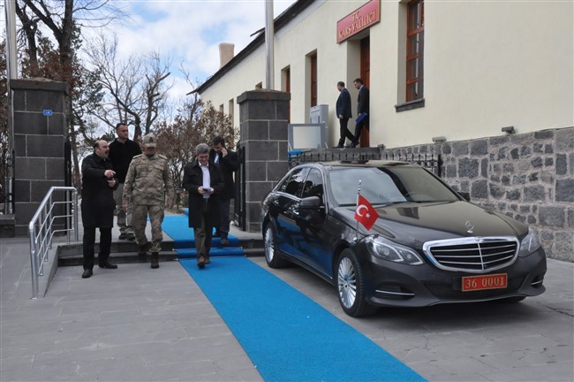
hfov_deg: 49.6
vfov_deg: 34.1
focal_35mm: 39
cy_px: 191
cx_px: 287
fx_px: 621
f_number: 22
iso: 2000
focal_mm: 26
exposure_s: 1/500
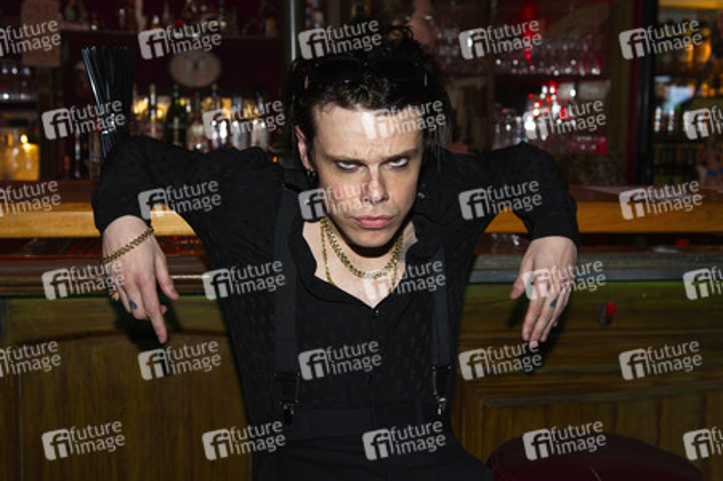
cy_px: 240
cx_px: 362
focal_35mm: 36
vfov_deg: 36.8
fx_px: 722
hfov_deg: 53.2
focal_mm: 36
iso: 1250
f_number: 4.5
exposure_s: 1/100
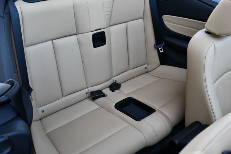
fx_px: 231
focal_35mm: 36
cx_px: 116
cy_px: 77
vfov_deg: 36.9
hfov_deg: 53.1
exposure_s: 1/250
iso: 400
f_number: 5
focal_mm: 18
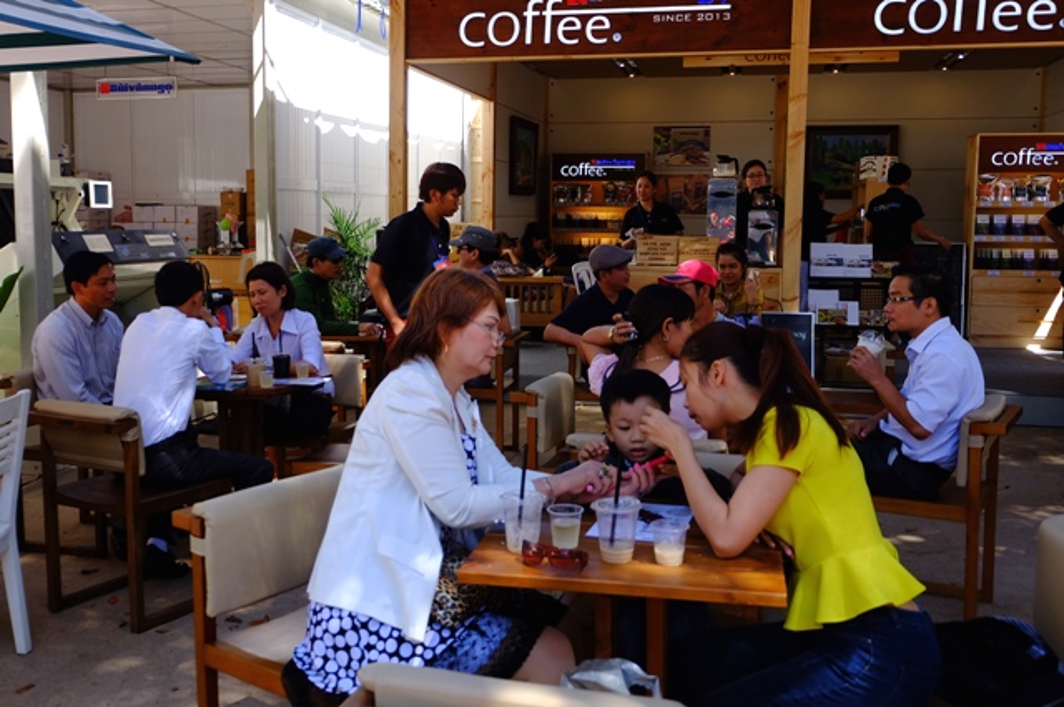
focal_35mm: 33
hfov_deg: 57.3
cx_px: 532
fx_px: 974
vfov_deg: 39.9
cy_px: 354
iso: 400
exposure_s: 1/400
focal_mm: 22.2
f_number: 4
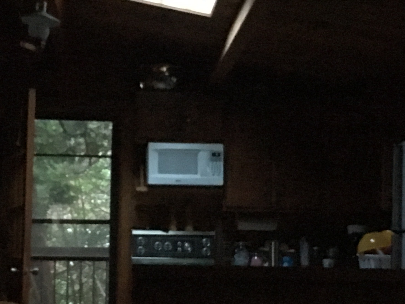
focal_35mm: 66
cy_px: 207
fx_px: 772
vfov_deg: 22.1
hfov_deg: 29.4
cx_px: 174
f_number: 2.2
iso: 2000
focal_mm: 4.15
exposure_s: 1/15
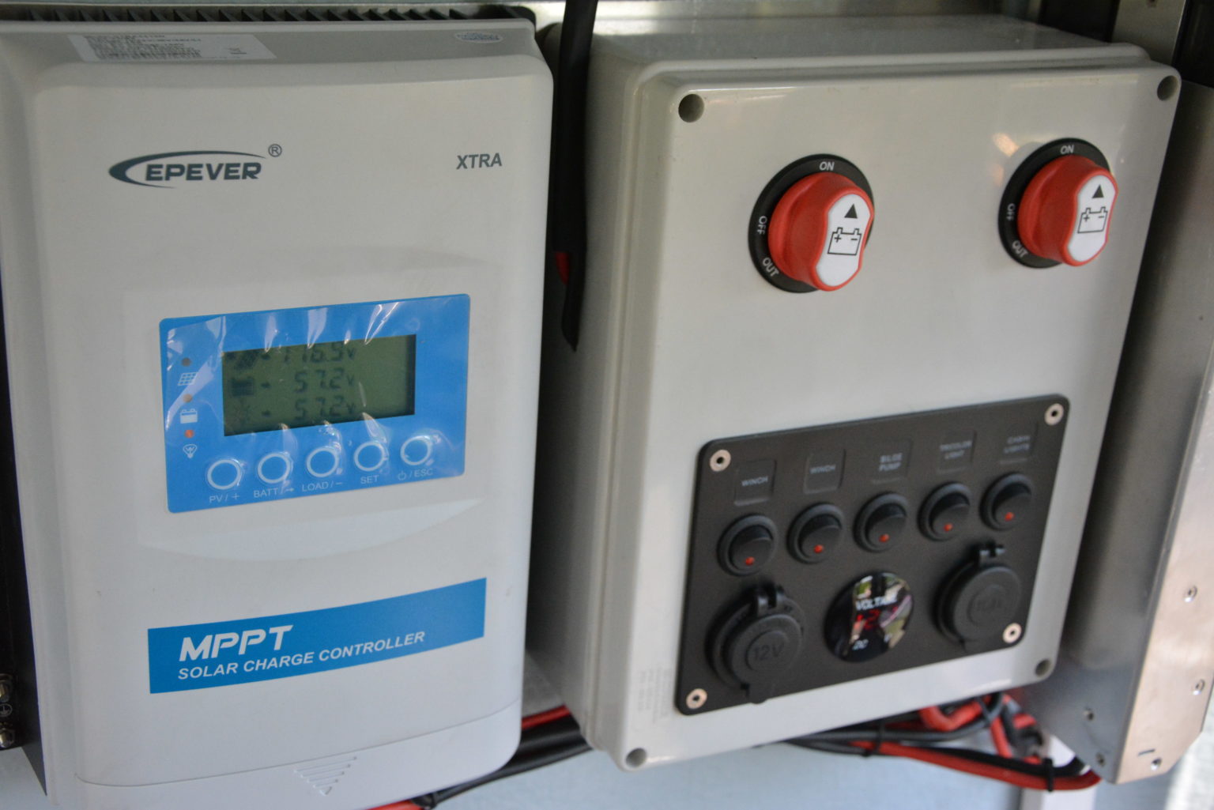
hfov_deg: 41.1
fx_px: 1619
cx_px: 607
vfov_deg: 28.1
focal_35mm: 48
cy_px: 405
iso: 1600
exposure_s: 1/640
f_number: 5.6
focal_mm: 32
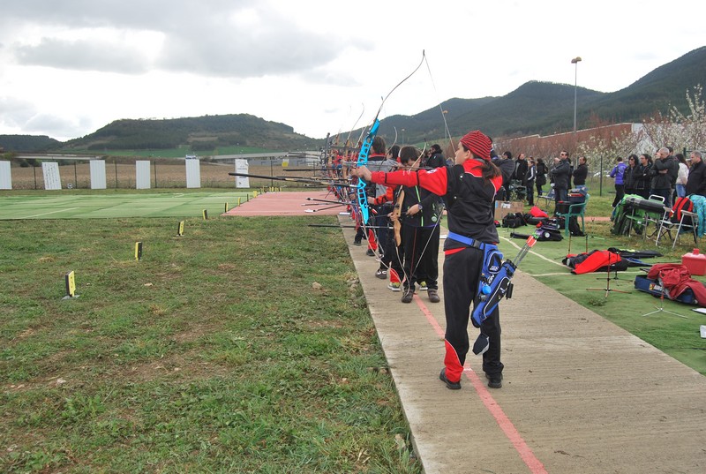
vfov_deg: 43.8
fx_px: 590
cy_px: 237
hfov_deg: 61.8
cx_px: 353
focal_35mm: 30
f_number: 7.1
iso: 100
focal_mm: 20
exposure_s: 1/200
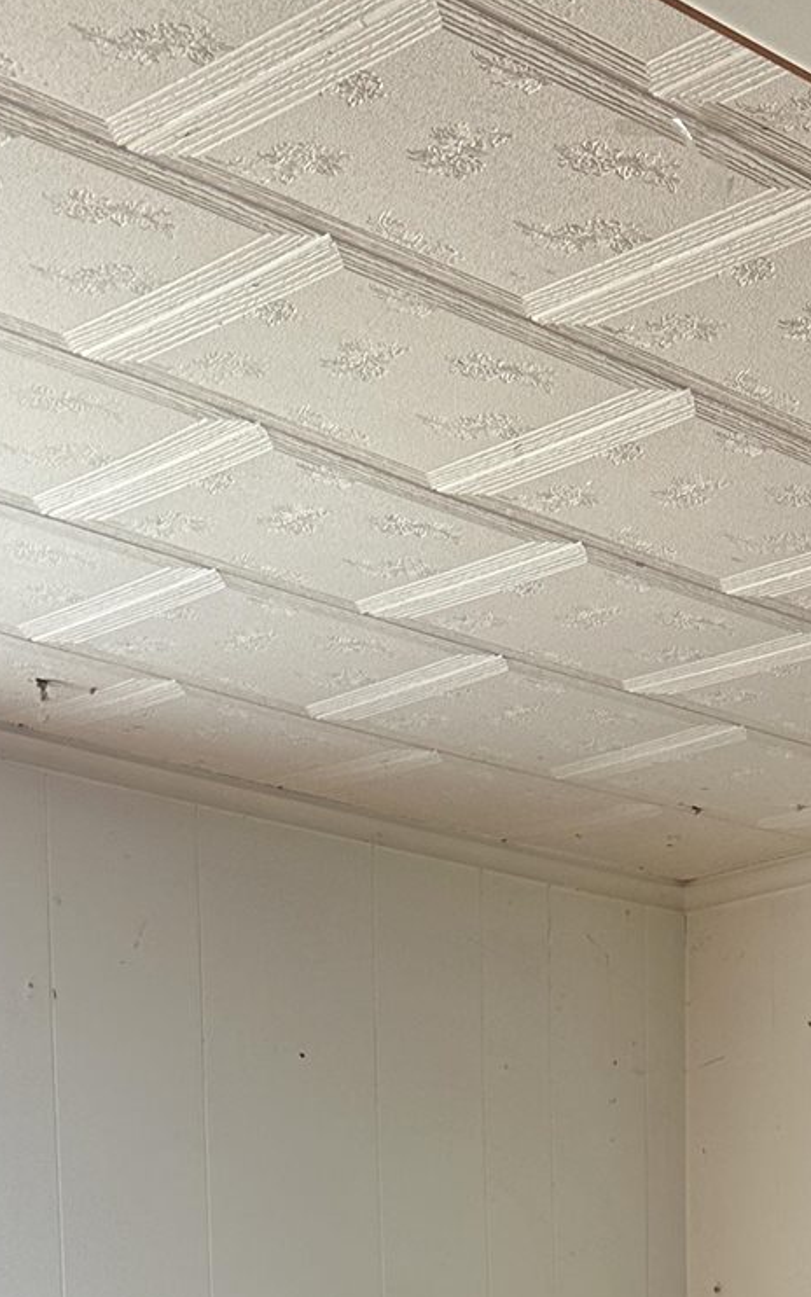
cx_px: 1180
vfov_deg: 22.0
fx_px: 2793
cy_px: 1909
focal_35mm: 79
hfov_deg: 15.4
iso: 80
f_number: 1.78
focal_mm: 6.86
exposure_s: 1/121
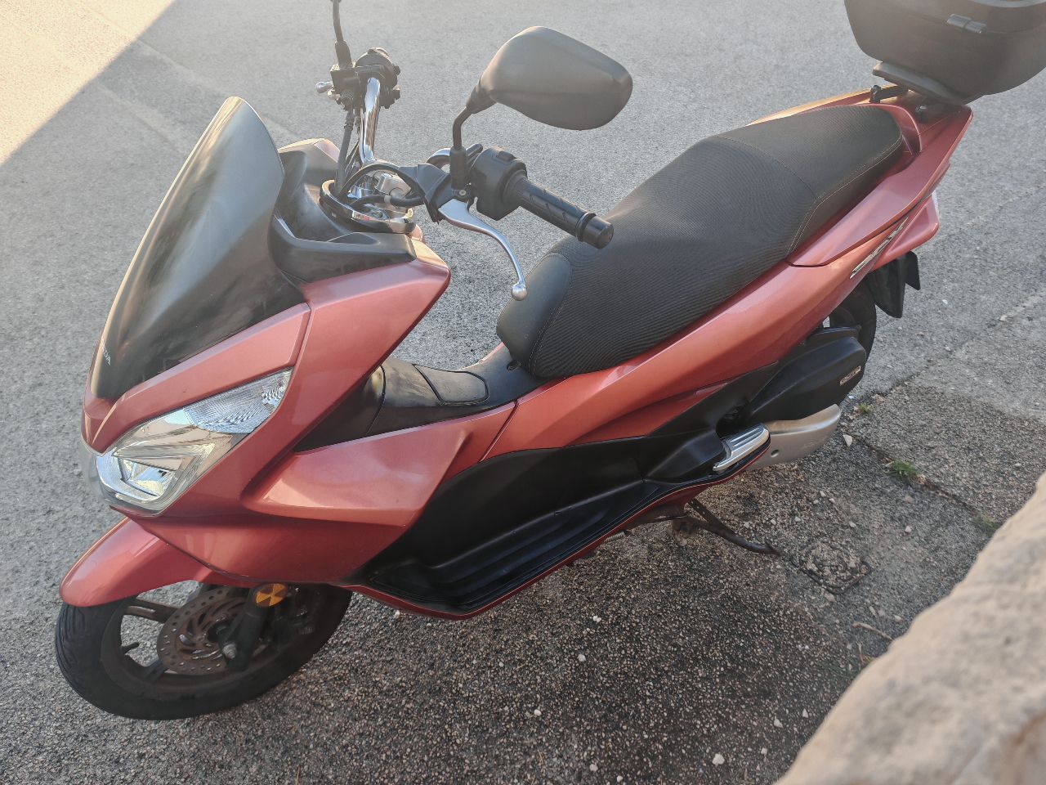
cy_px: 392
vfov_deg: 51.4
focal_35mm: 27
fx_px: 816
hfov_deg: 65.3
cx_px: 523
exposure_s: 1/300
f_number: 2
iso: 50
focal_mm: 6.83
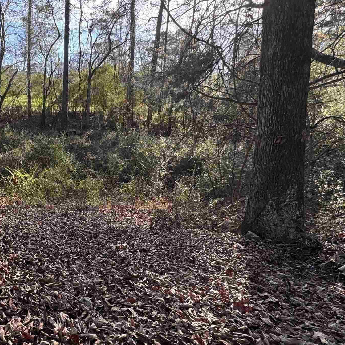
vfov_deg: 57.3
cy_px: 164
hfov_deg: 48.8
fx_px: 316
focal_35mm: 28
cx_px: 13
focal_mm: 2.22
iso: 40
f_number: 2.2
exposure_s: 1/187
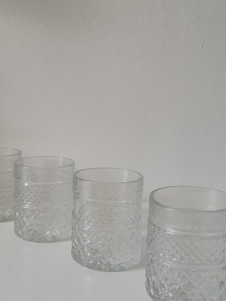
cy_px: 168
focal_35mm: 40
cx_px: 86
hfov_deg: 35.8
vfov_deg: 46.7
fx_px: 348
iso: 40
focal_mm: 3.93
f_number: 1.7
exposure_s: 1/124
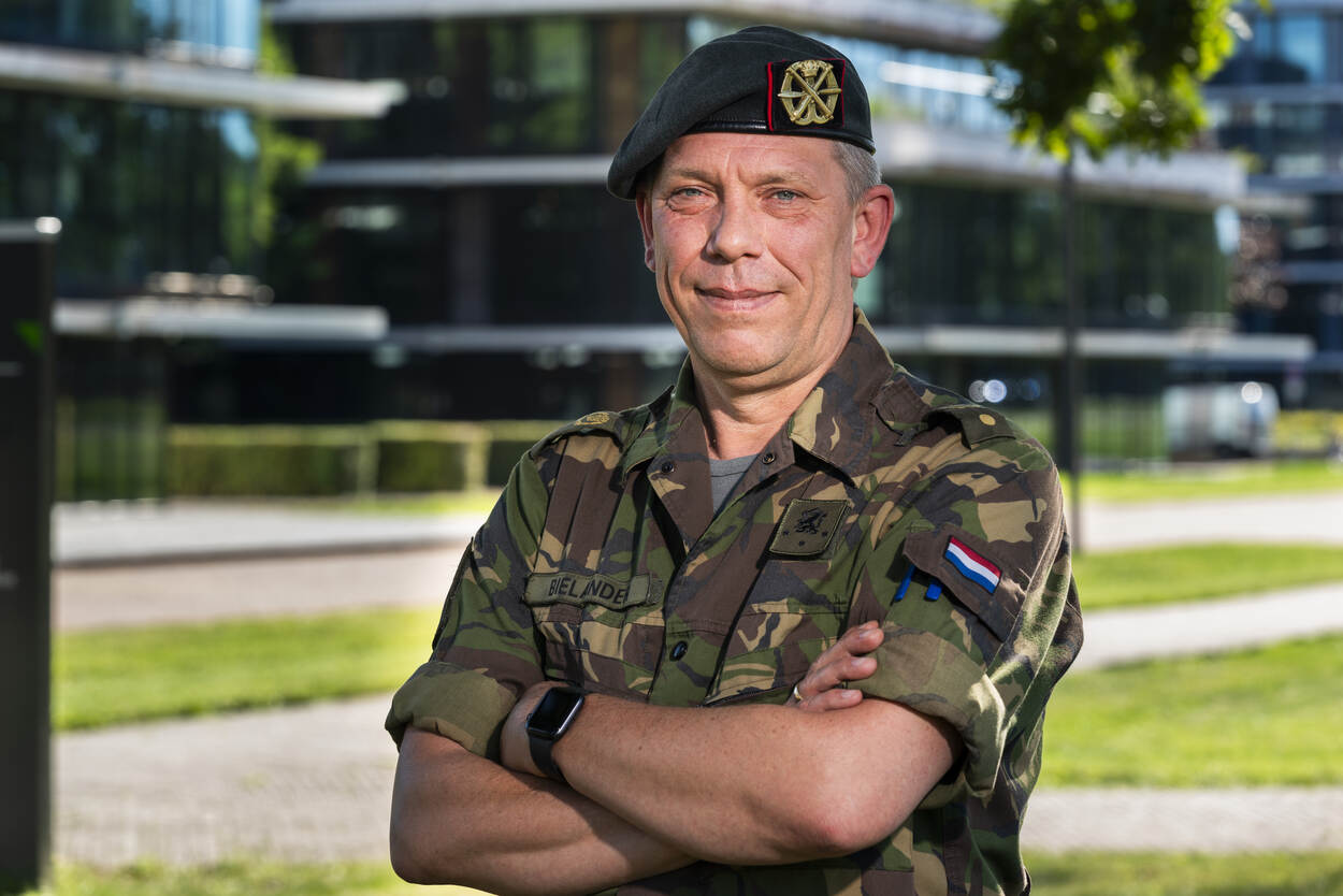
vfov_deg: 11.8
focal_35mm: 116
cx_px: 672
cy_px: 448
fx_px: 4328
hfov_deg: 17.6
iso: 320
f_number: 6.3
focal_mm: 116
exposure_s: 1/160
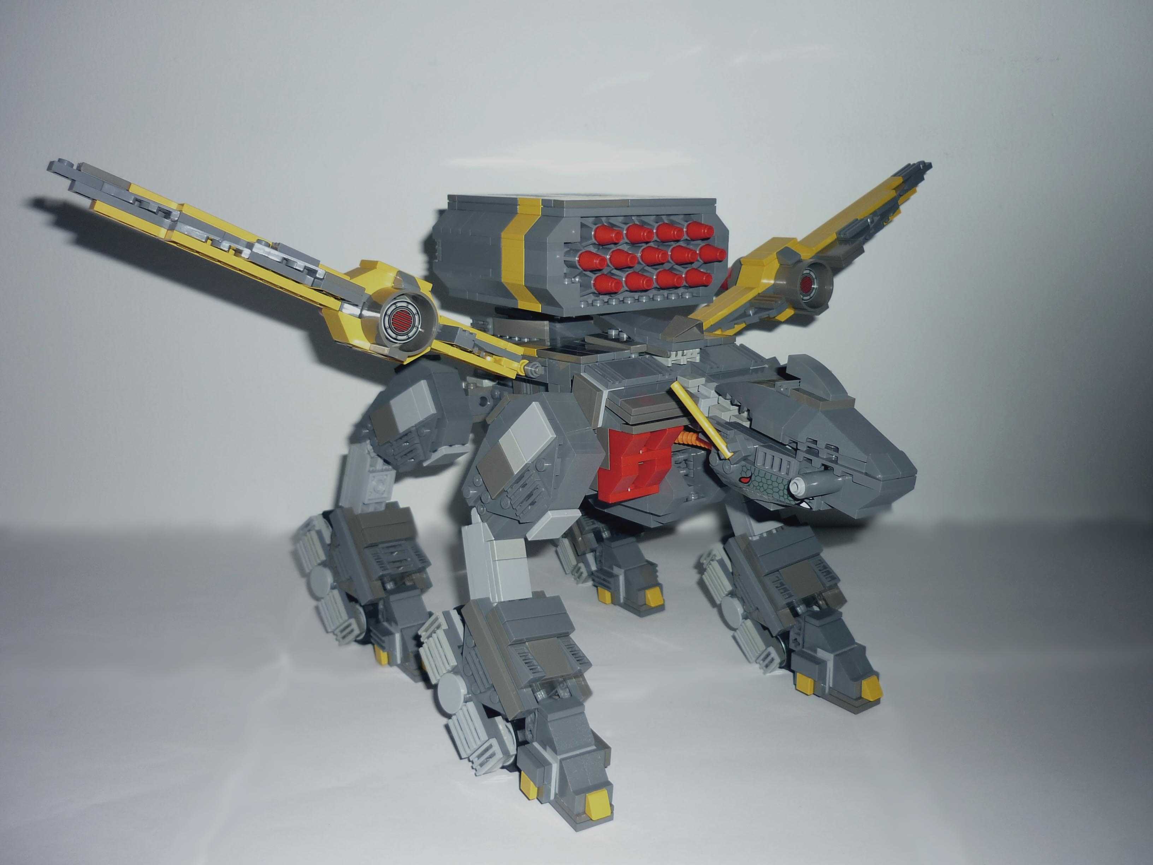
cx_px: 576
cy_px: 432
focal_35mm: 33
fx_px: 1099
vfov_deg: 42.9
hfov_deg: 55.4
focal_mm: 5.5
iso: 100
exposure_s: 1/60
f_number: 2.8
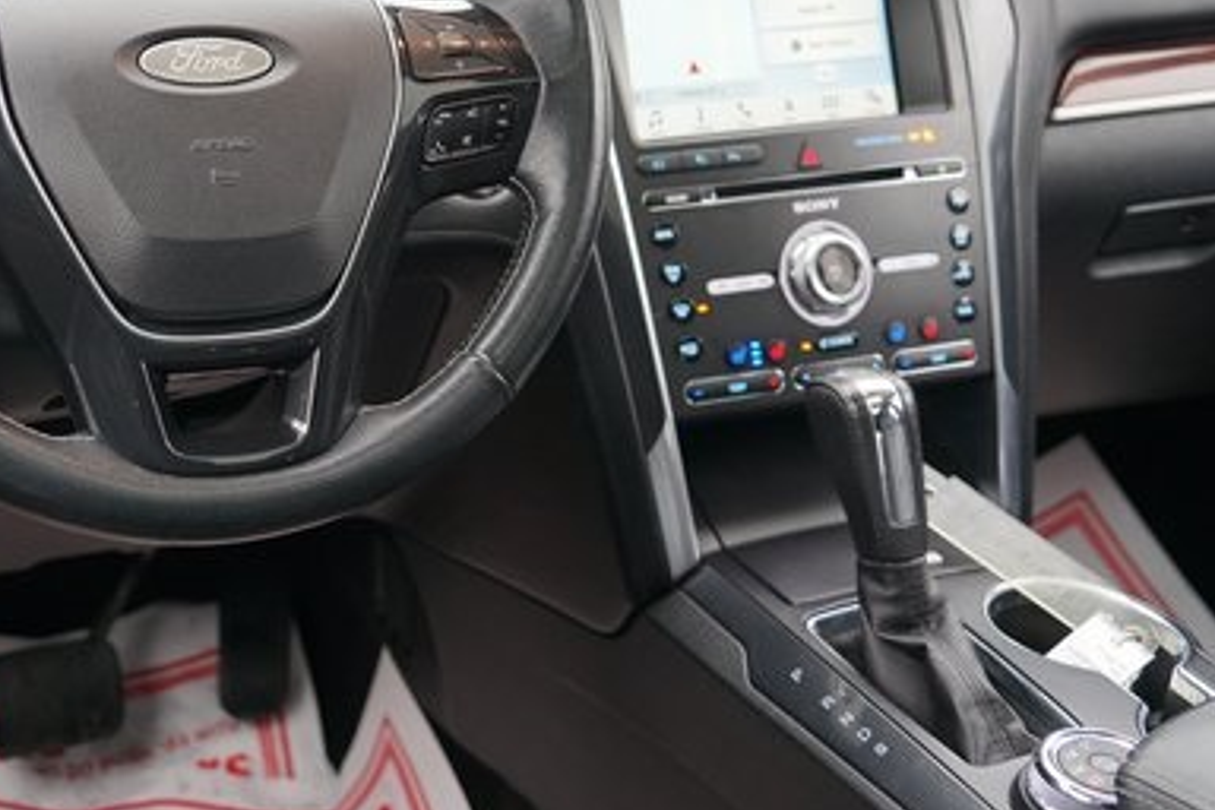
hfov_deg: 35.9
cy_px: 153
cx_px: 418
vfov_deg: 24.2
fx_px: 1856
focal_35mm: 55
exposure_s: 1/60
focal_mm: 33
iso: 250
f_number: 4
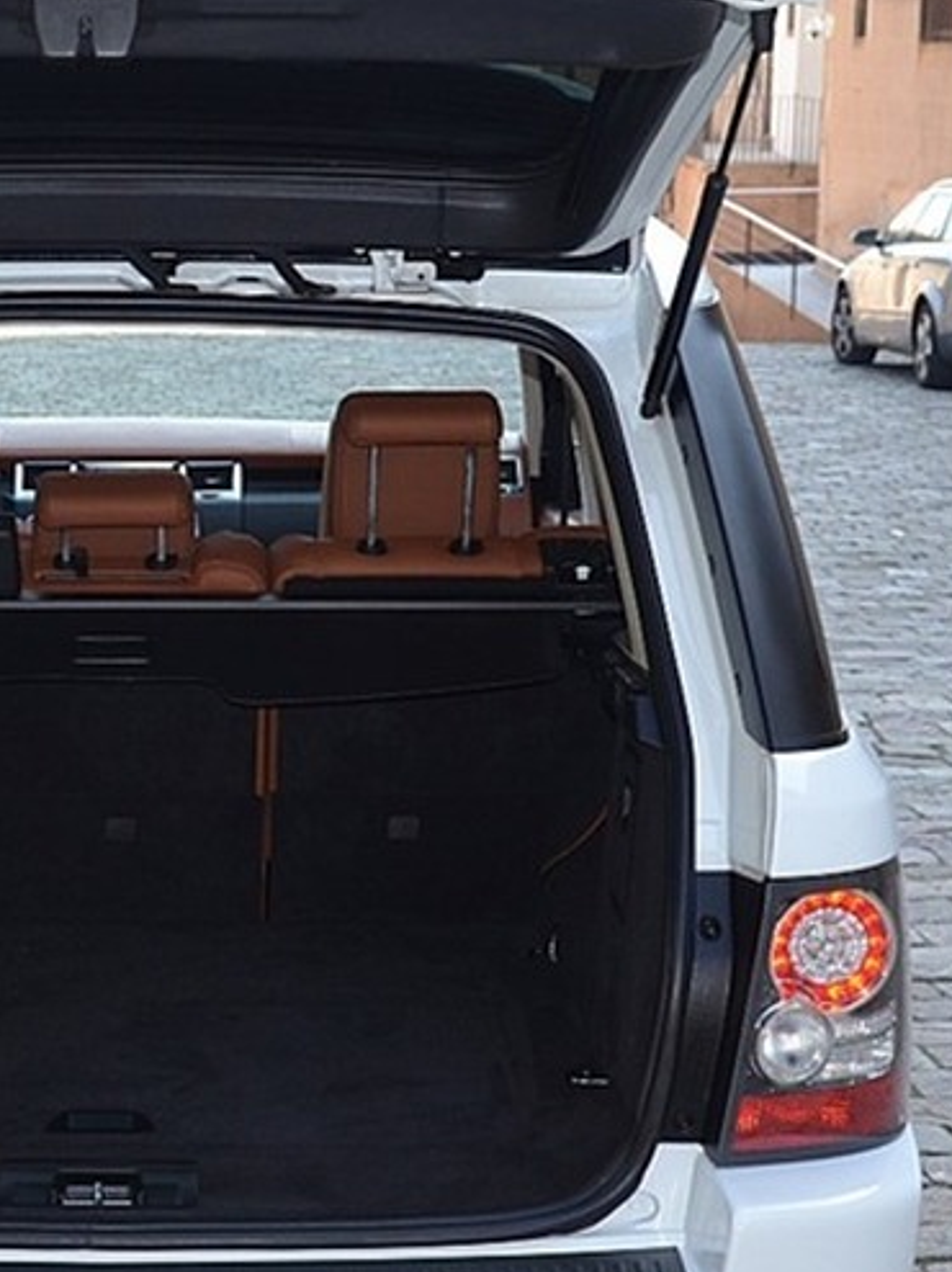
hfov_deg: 15.7
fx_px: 3422
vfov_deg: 21.0
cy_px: 751
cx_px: 121
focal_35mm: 93
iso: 200
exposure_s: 1/160
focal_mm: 25
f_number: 4
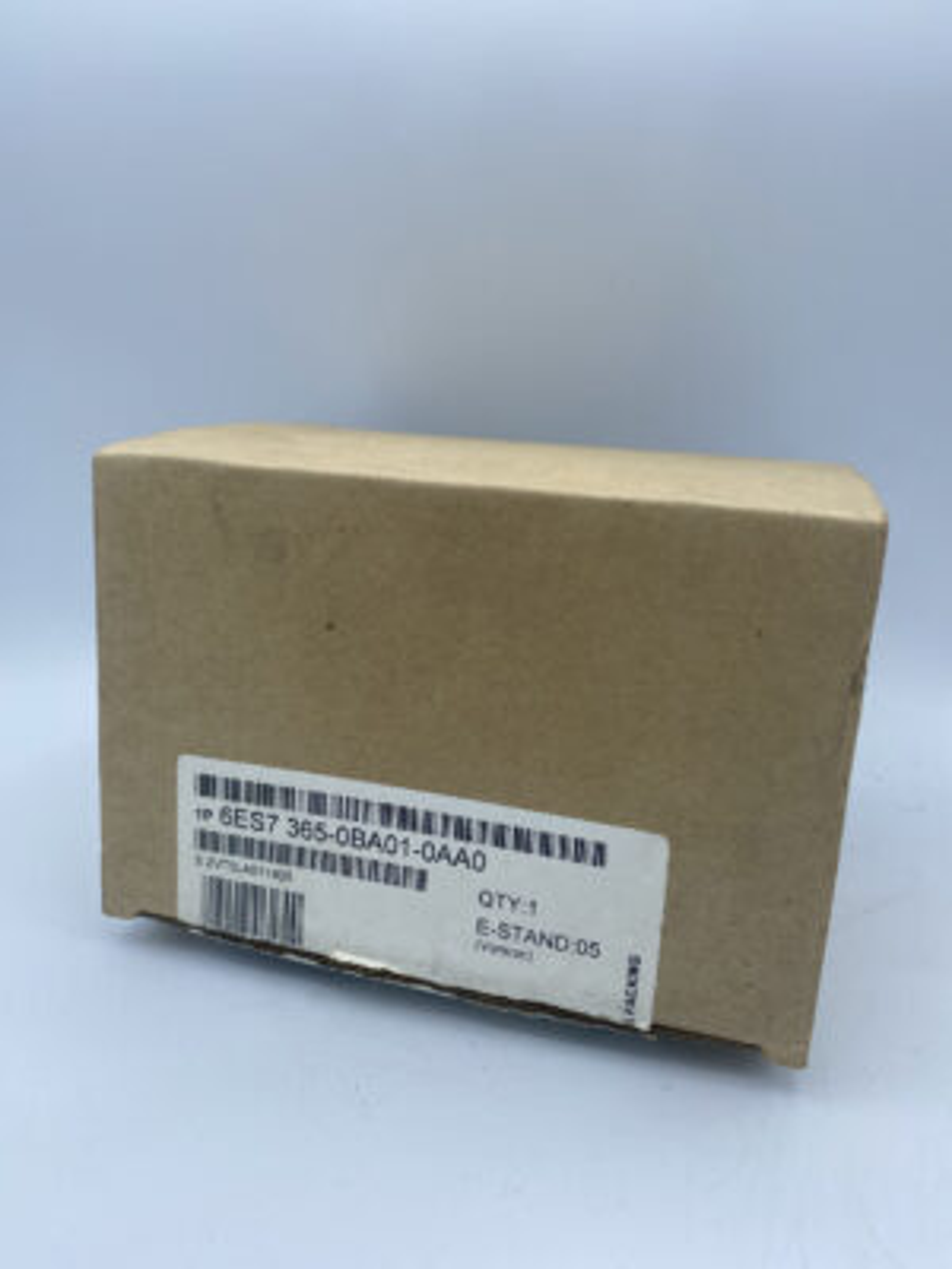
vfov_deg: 67.3
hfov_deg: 53.1
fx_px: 953
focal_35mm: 26
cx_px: 476
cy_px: 634
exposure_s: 1/927
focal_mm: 4.25
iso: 32
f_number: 1.8
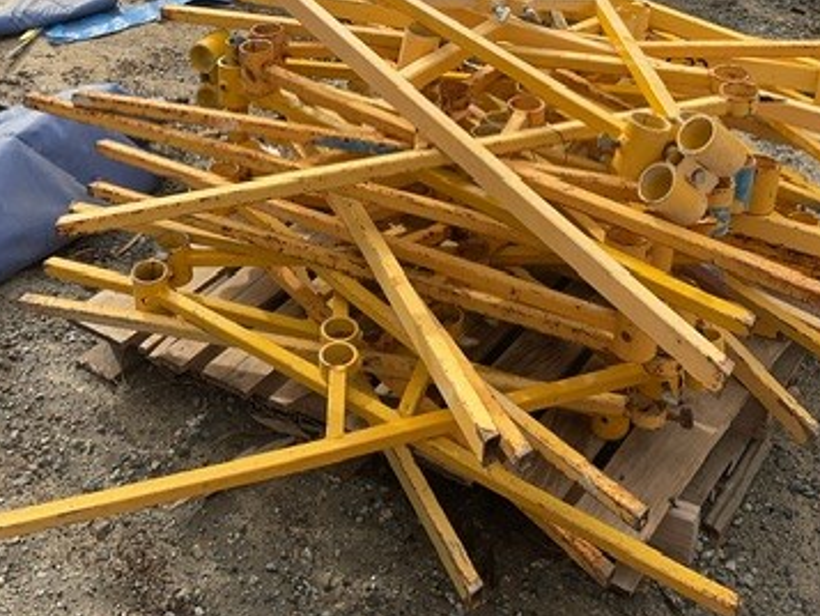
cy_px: 87
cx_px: 377
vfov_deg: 27.3
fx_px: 1232
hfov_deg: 36.8
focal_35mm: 52
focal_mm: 3
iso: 16
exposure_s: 1/1195
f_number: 1.8
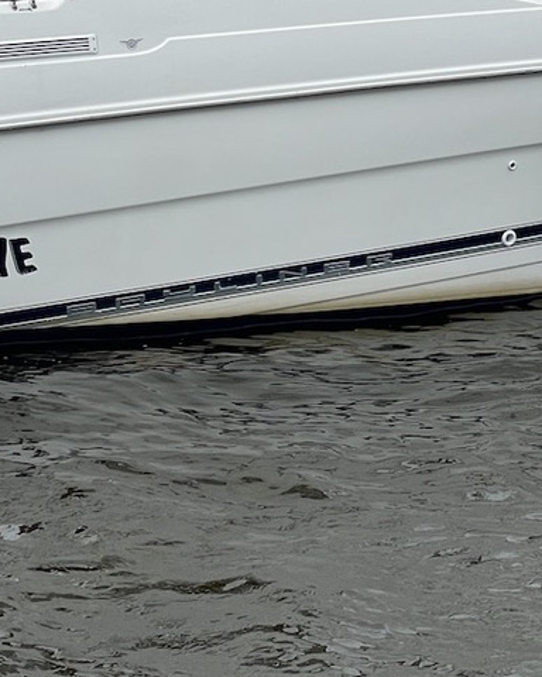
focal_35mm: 127
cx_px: 336
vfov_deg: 15.0
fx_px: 2547
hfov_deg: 12.1
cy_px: 68
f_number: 2
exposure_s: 1/1845
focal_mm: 6
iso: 25
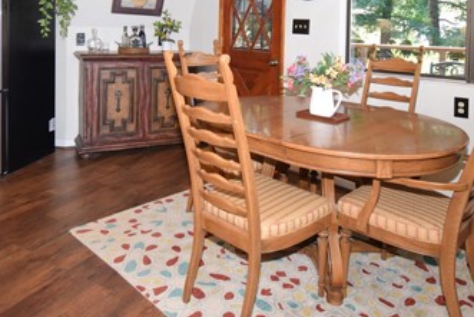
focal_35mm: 29
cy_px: 49
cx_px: 219
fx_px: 382
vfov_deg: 42.3
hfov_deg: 63.6
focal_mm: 10
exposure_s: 1/100
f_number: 5
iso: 800
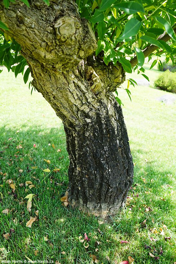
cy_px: 132
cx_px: 88
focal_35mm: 28
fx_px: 205
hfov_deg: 46.4
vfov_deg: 65.5
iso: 100
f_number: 5.6
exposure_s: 1/80
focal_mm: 28
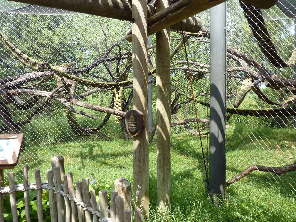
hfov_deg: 69.4
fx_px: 214
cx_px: 148
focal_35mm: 25
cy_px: 111
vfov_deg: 54.9
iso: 200
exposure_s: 1/500
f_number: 3.3
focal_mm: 4.1
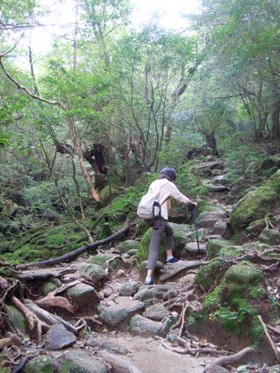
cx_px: 140
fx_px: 323
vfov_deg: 59.9
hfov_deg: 46.8
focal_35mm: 30
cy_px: 186
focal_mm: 5.4
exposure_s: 1/20
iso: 400
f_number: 3.5
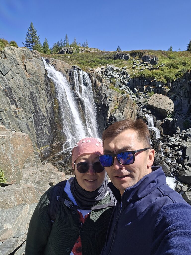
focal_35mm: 25
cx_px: 96
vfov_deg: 69.4
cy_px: 128
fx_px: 184
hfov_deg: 54.9
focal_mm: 3.3
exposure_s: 1/545
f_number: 2.2
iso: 25
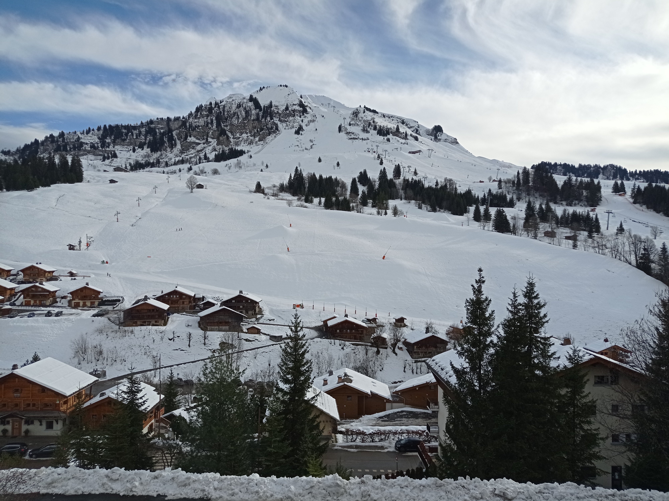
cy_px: 250
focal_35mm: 28
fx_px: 541
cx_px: 334
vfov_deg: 49.7
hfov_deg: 63.5
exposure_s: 1/7353
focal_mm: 4.74
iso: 104
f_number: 1.79
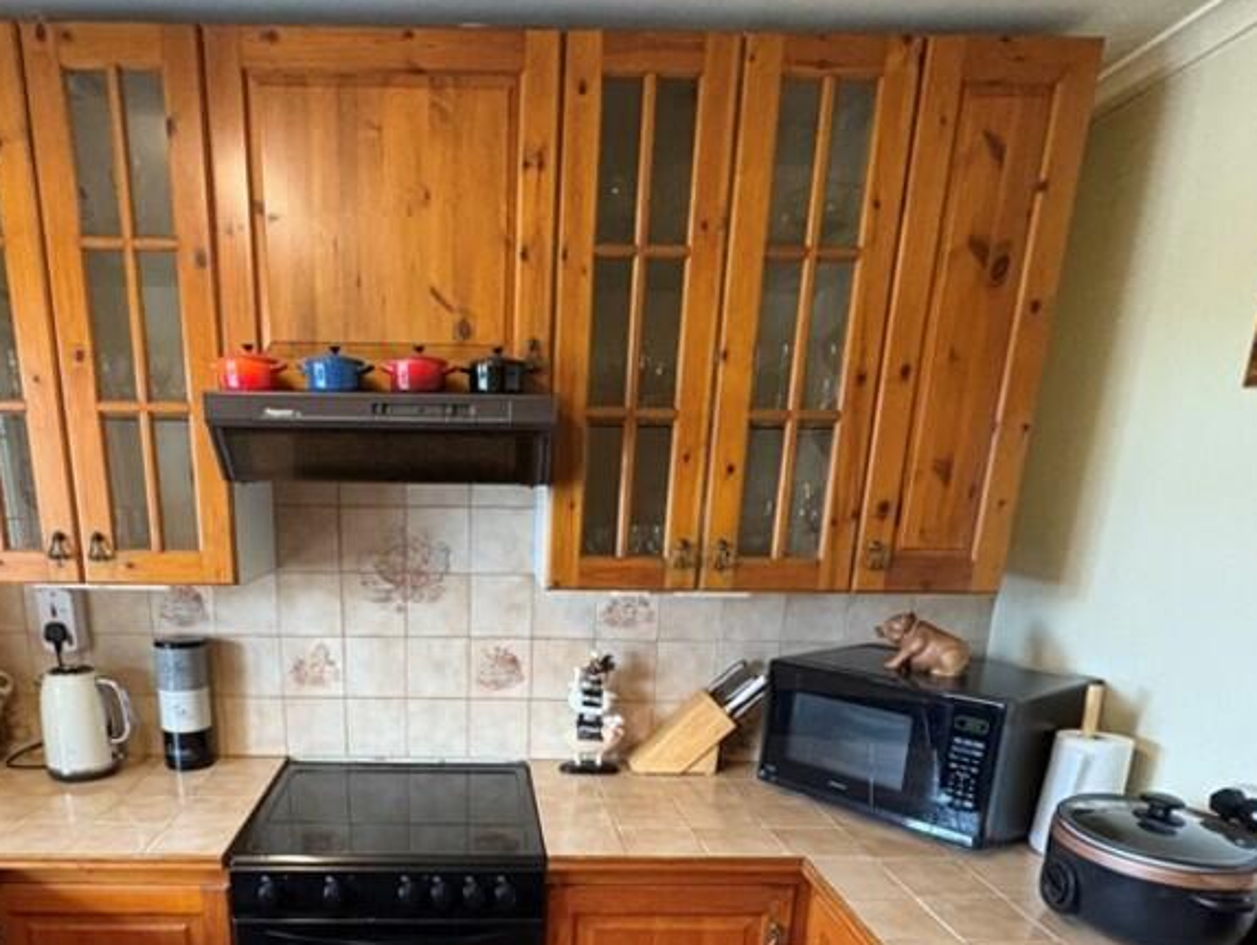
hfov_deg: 68.4
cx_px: 480
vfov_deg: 51.4
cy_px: 762
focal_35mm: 25
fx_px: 909
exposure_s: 1/50
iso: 640
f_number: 2.2
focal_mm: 2.22
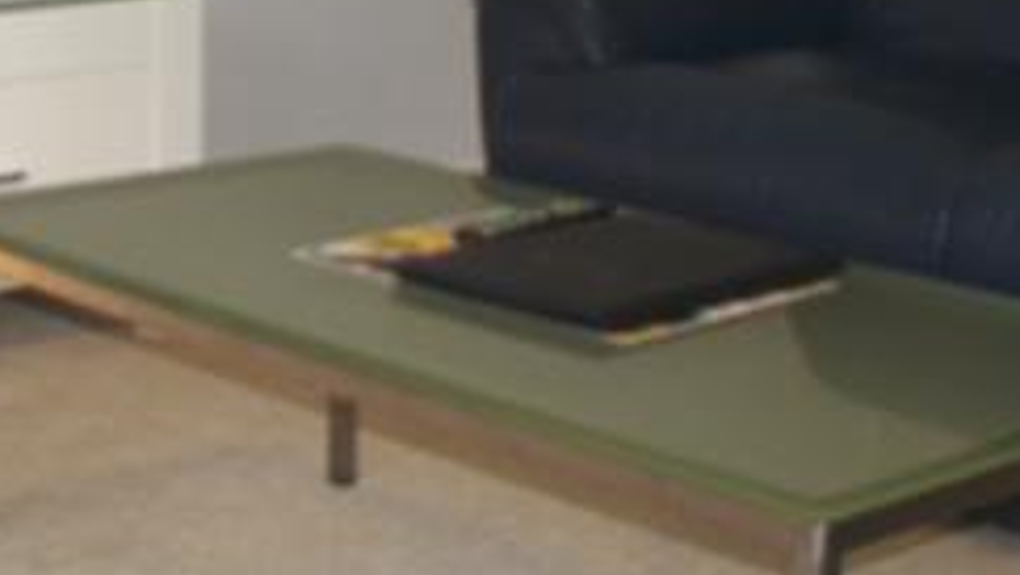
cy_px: -283
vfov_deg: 9.5
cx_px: 180
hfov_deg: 17.1
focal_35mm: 124
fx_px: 3356
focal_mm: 24
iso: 400
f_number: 4
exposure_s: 1/20
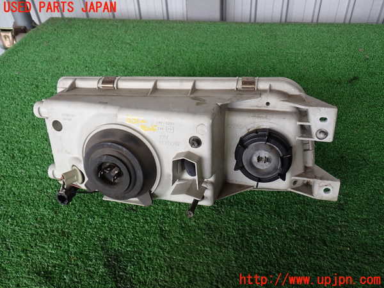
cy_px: 144
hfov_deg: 60.0
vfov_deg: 46.8
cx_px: 192
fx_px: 333
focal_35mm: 30
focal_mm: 5.4
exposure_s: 1/80
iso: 100
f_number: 2.3
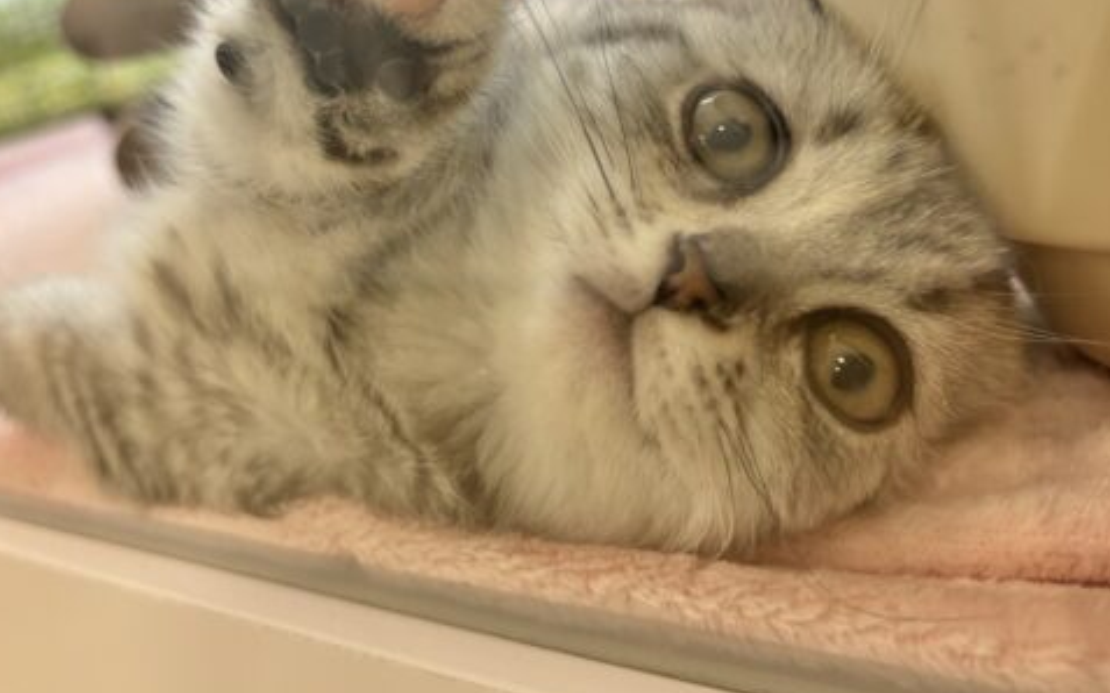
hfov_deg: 52.7
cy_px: 198
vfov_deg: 33.9
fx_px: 1119
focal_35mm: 37
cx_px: 605
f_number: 1.6
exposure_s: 1/100
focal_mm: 5.96
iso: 125
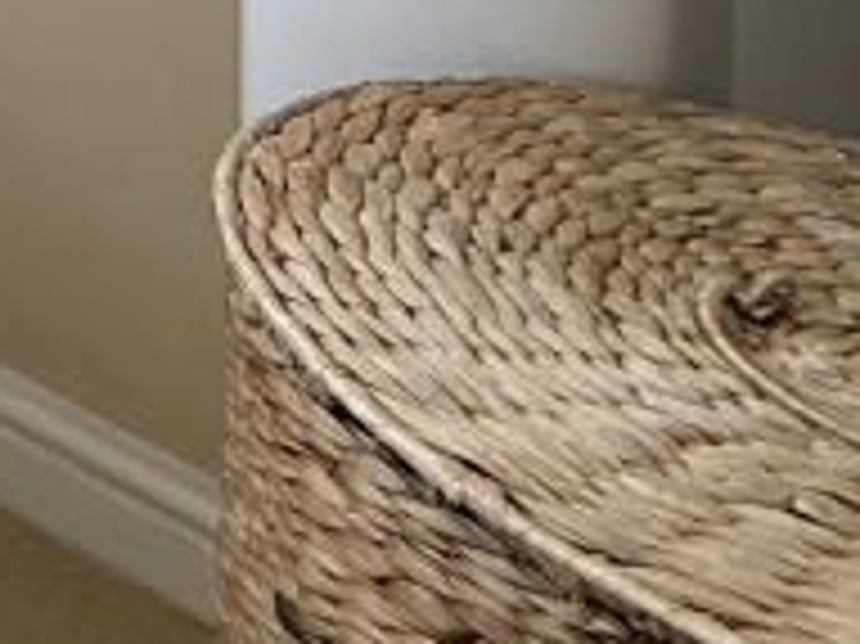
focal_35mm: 75
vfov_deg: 14.4
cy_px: -820
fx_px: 1862
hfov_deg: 15.5
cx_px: -1144
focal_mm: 2.22
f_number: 2.2
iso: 64
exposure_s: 1/103
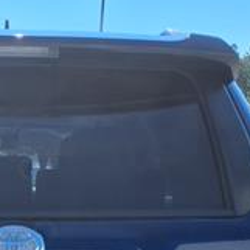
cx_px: 36
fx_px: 776
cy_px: 303
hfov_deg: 18.1
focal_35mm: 95
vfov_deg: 17.4
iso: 40
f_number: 1.9
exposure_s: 1/1667
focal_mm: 3.58
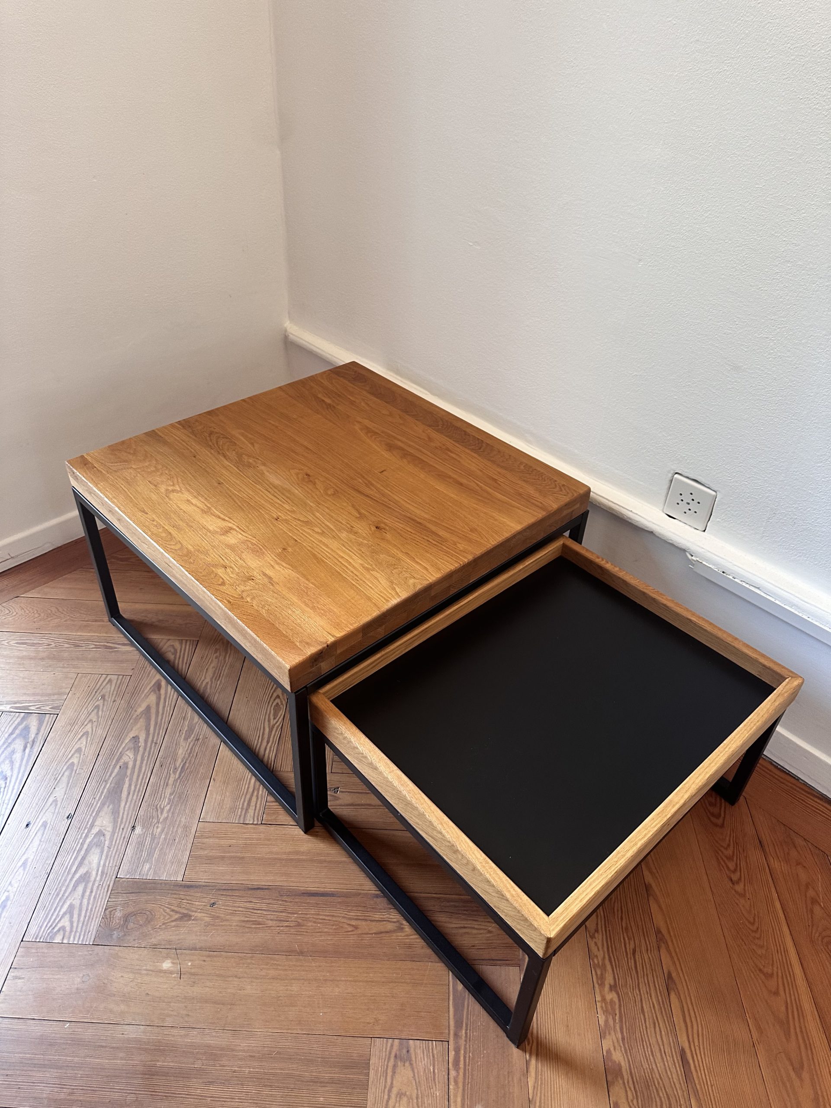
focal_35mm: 24
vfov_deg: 71.6
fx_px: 768
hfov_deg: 56.8
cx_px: 416
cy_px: 554
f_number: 1.78
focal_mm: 6.86
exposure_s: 1/100
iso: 200
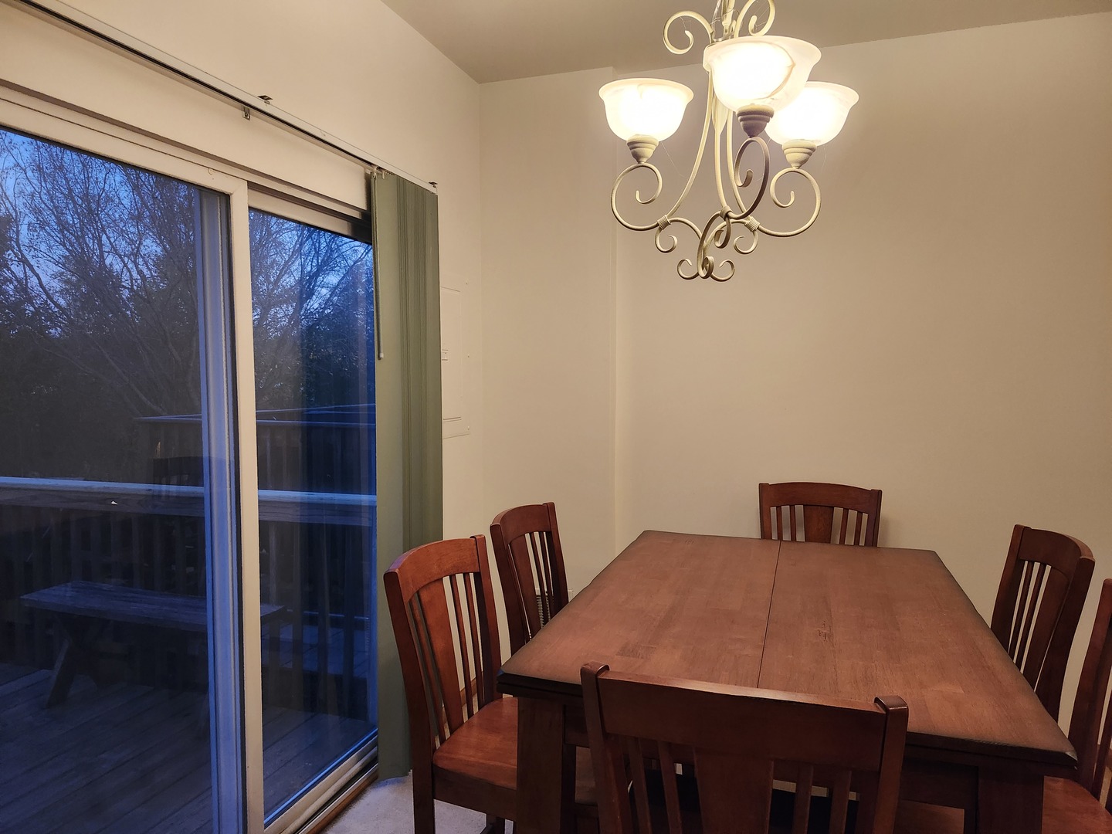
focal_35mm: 23
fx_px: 739
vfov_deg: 58.9
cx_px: 556
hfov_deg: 73.9
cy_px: 417
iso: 640
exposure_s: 1/120
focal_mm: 5.54
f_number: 1.8
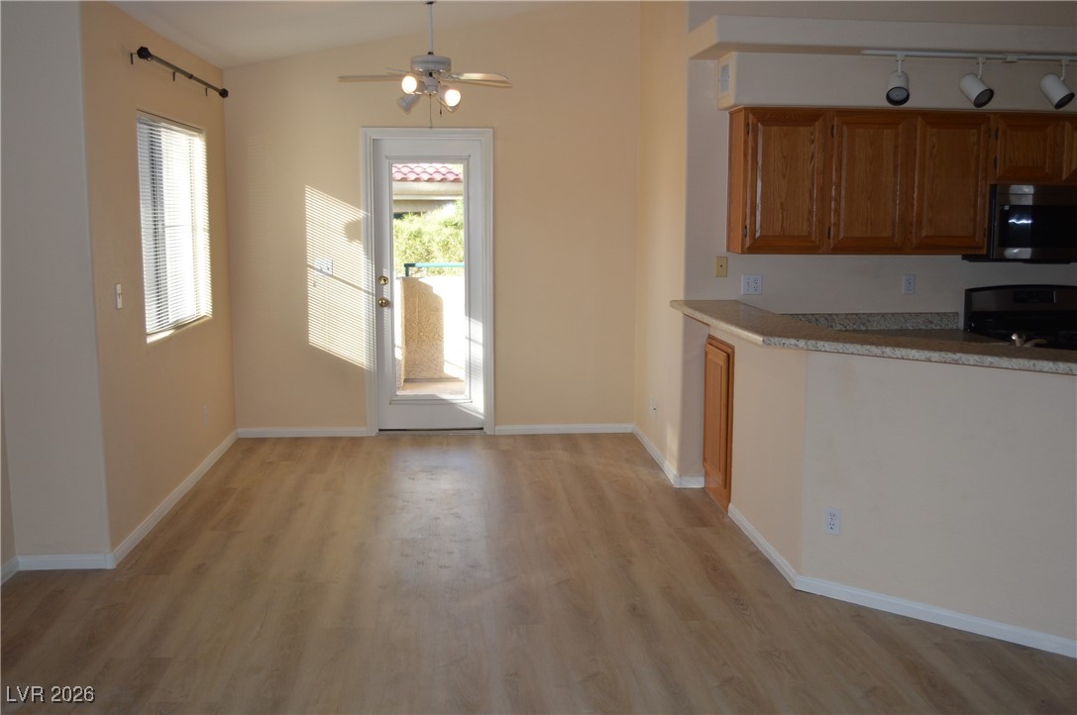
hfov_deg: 53.2
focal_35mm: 36
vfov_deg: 36.8
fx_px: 1076
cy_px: 358
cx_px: 538
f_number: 4
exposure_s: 1/125
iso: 280
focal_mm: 24
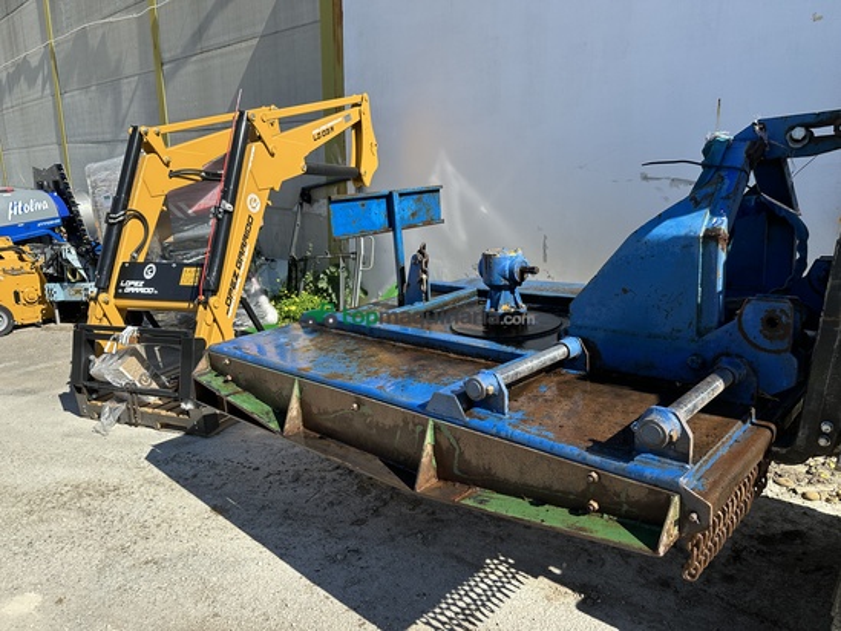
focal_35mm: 24
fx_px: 583
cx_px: 420
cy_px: 316
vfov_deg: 56.8
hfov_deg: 71.6
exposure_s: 1/2967
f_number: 1.78
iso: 80
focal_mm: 6.86
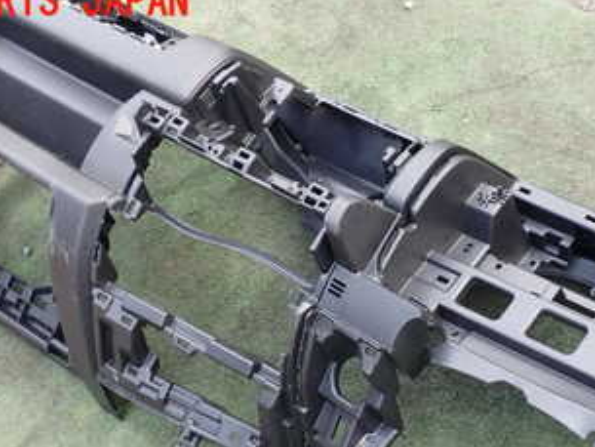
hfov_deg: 32.3
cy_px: 418
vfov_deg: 24.0
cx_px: 419
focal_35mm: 59
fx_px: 1015
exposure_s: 1/80
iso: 100
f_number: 3.2
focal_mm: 5.4
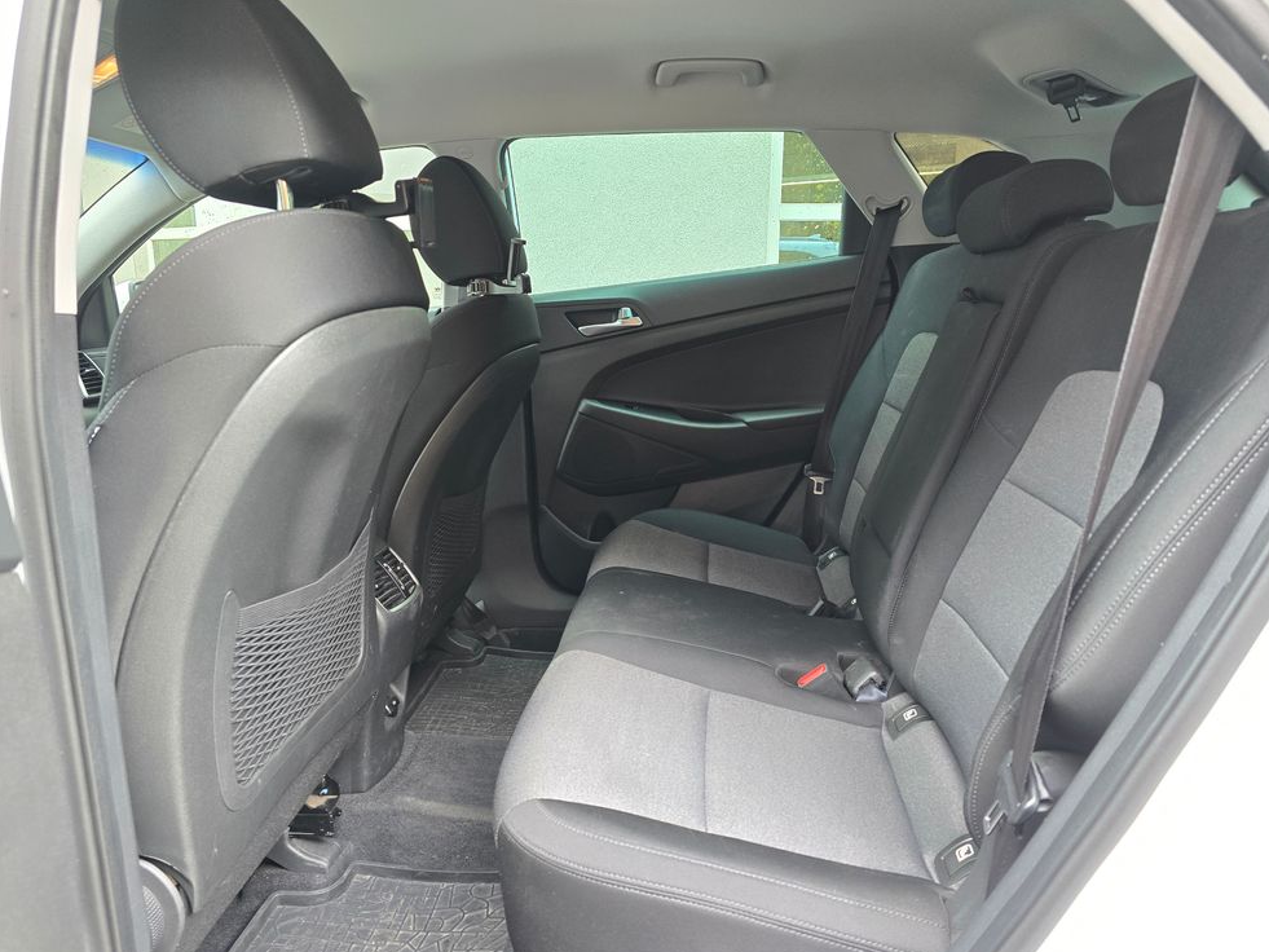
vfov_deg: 56.8
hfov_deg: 71.6
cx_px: 639
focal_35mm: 24
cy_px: 494
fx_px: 880
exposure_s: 1/100
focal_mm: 6.3
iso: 200
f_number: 1.7
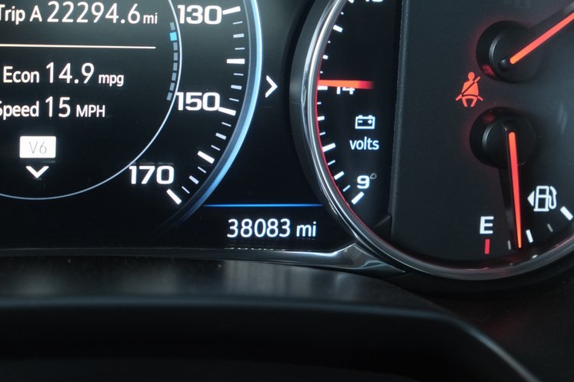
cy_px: 236
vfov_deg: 12.0
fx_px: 1817
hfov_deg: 17.9
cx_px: 269
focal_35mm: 114
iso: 2500
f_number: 5
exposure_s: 1/100
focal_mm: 55
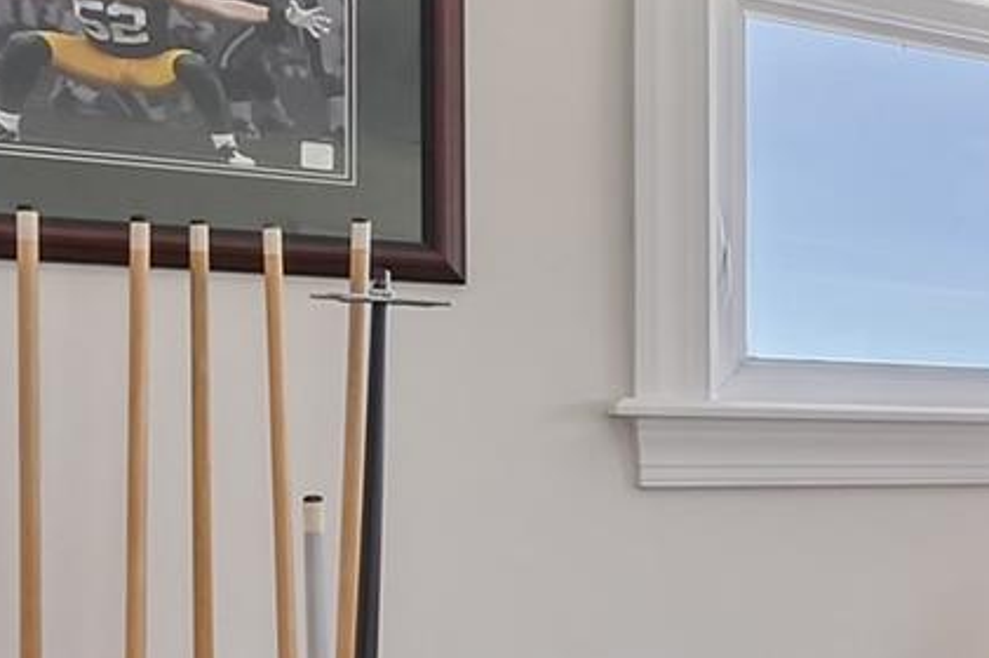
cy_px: 396
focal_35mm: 57
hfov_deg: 25.6
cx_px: 1511
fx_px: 1565
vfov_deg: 23.7
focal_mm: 10
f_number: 10
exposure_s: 1/250
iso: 800
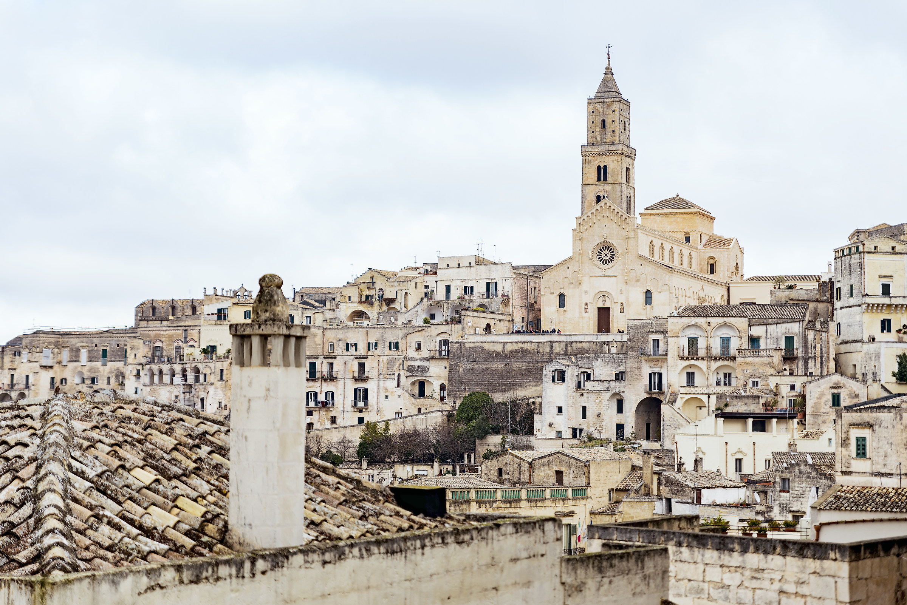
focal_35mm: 70
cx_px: 454
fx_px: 1764
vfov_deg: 19.5
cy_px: 302
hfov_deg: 28.8
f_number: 2.8
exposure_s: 1/80
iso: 100
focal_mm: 70
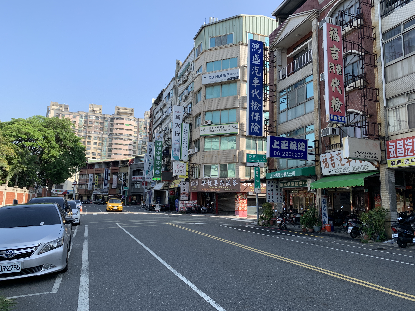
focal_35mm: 26
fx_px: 312
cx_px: 208
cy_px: 156
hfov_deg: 67.3
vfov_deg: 53.1
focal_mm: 4.25
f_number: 1.8
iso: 25
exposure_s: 1/911
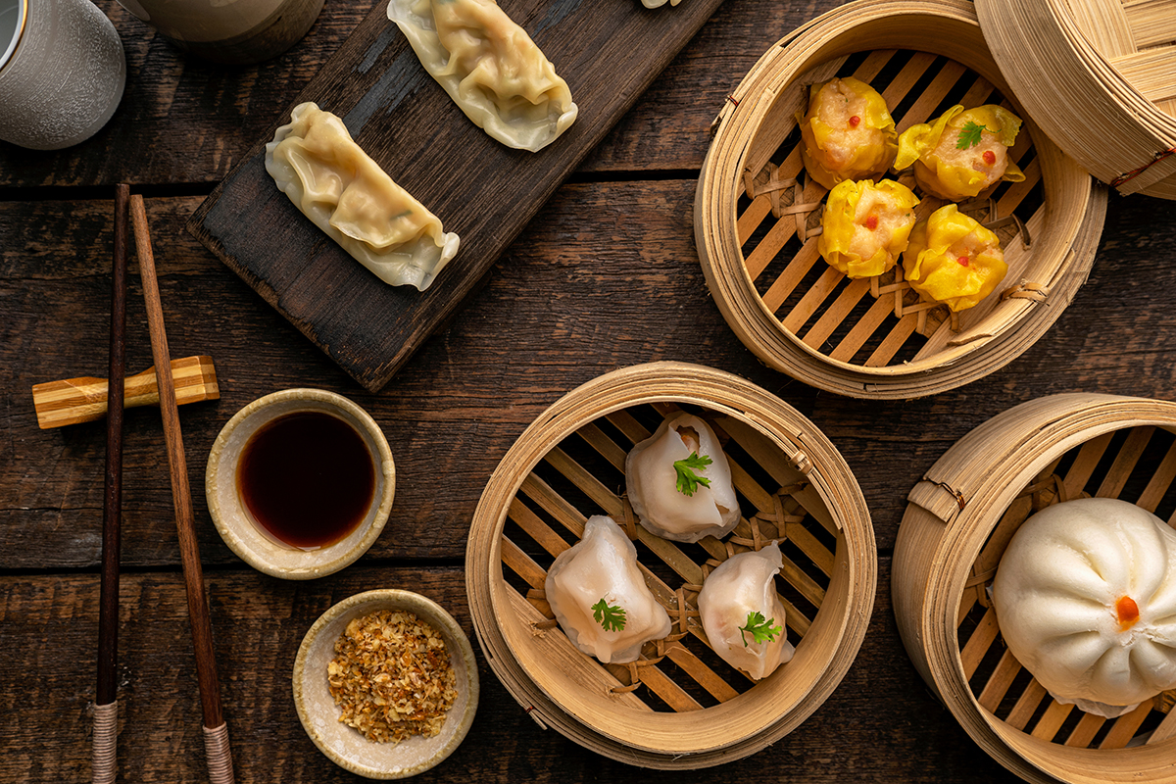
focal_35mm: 36
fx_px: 1176
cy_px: 392
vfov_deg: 36.9
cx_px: 588
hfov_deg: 53.1
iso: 50
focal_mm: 36
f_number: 6.3
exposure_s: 1/160
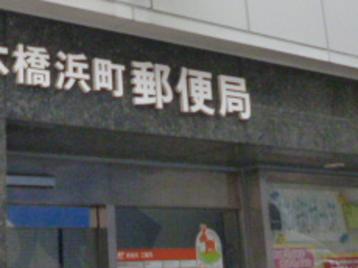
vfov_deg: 18.5
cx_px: 120
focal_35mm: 78
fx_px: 806
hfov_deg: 24.9
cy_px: 23
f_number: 3.1
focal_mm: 5
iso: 800
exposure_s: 1/100
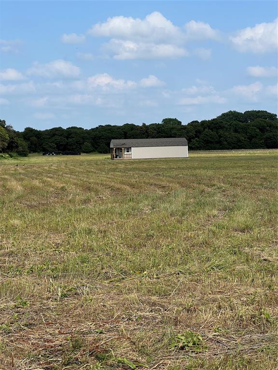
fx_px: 825
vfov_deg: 25.3
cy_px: 185
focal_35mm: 77
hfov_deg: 19.1
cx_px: 139
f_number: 2.8
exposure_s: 1/853
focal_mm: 9
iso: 32
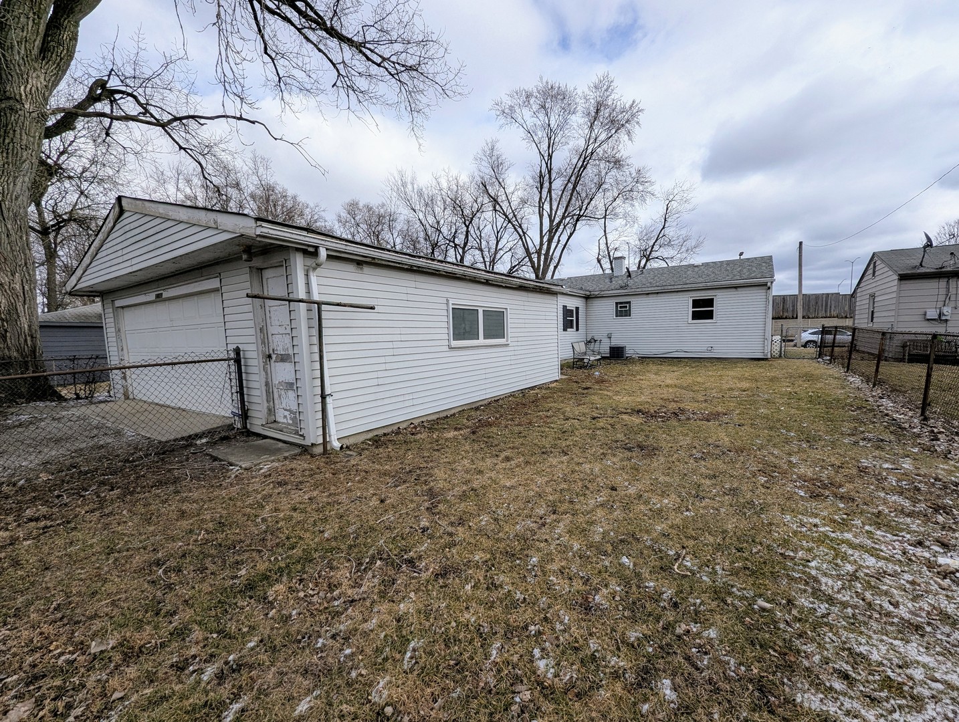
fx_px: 361
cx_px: 480
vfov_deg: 90.1
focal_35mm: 13
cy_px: 361
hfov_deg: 106.1
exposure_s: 1/1692
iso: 48
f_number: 2.2
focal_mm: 1.95
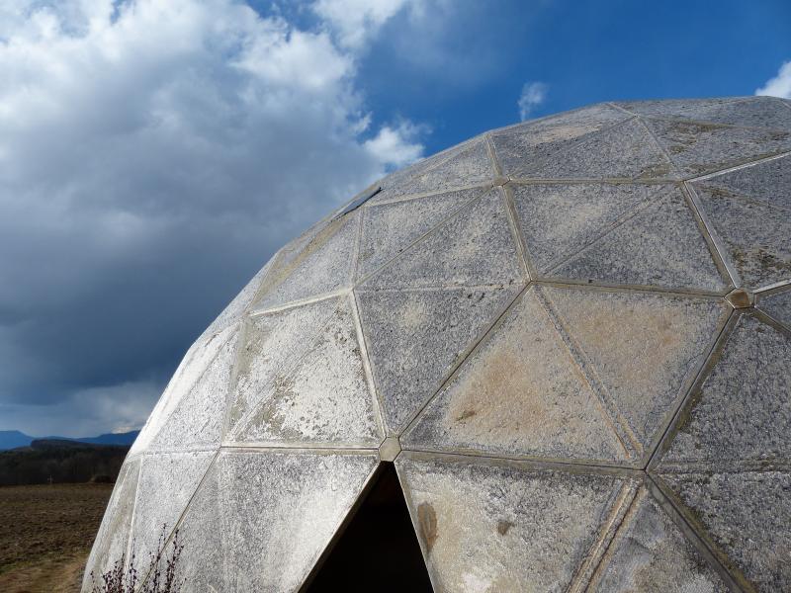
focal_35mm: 25
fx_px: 571
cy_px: 296
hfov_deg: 69.4
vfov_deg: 54.9
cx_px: 396
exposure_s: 1/1600
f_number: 4
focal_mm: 4.5
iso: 100
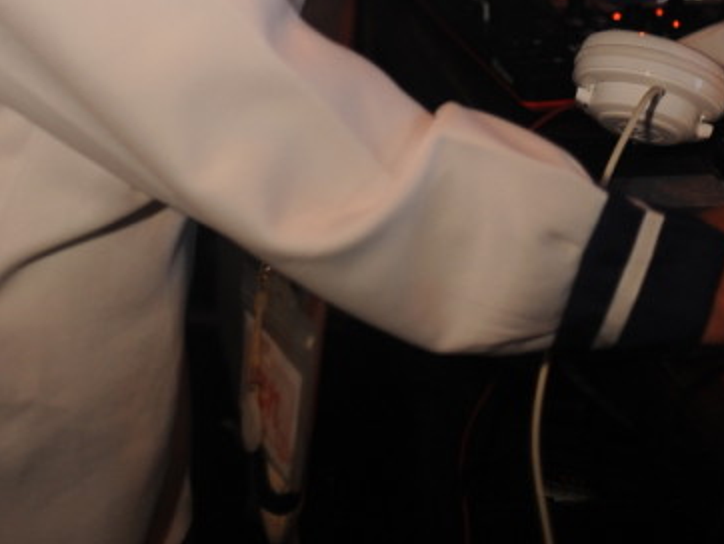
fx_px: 1988
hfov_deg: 20.6
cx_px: 263
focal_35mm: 95
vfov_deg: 14.2
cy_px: -352
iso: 800
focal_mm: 35
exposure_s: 1/80
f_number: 1.8
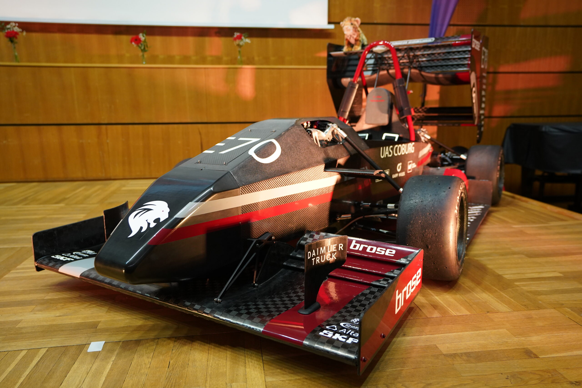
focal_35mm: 26
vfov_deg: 49.6
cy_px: 194
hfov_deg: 69.4
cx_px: 291
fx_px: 420
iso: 2500
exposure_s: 1/160
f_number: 2.8
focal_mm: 26
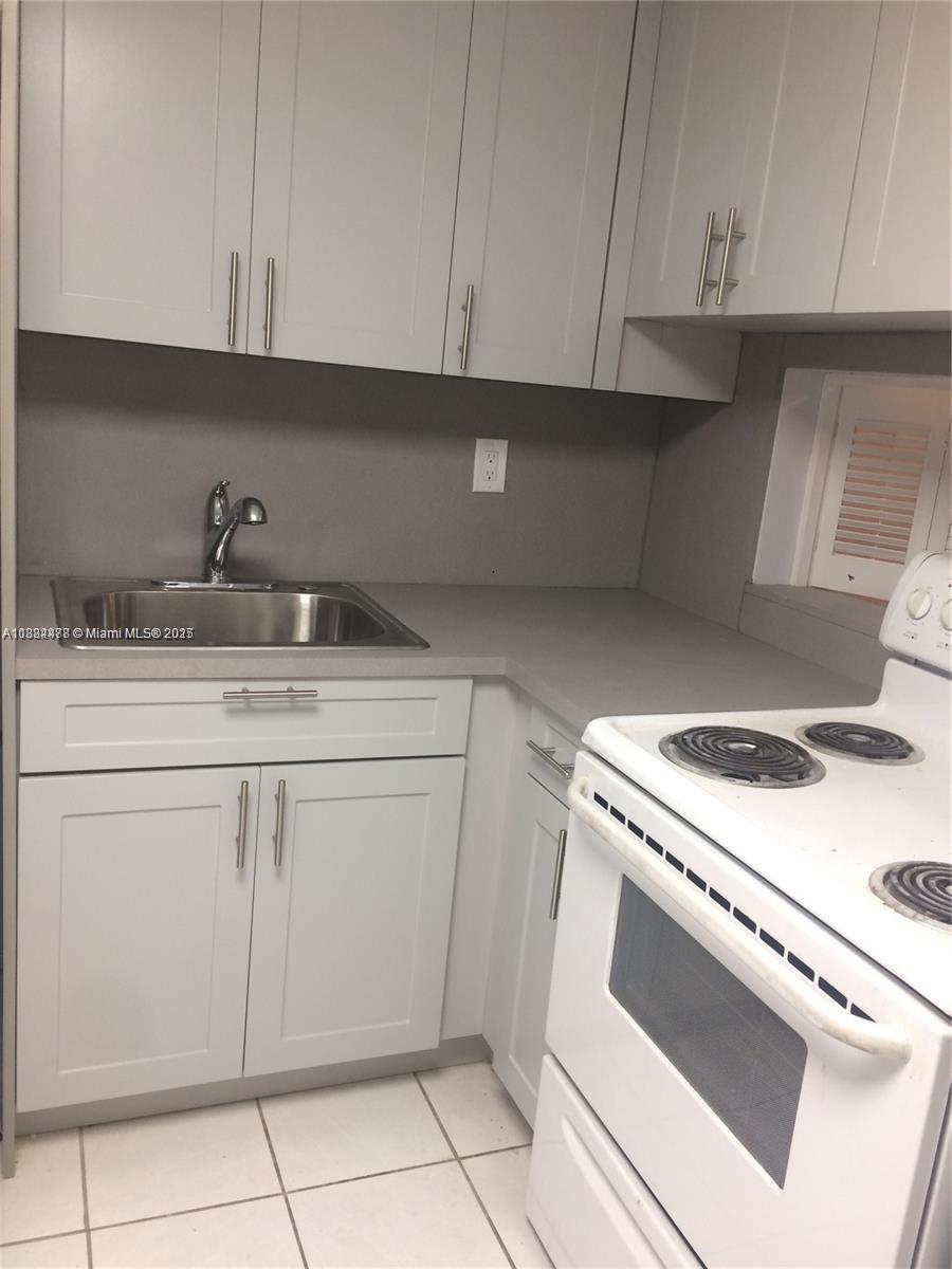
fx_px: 1063
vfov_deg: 61.7
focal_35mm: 29
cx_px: 476
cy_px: 634
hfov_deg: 48.2
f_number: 2.2
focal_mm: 4.15
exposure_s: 1/30
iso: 50
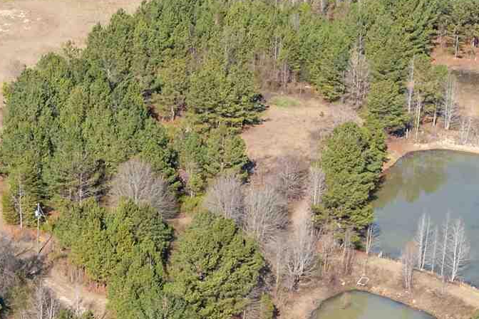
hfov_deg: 15.8
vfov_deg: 10.5
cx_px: 37
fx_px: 1703
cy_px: 423
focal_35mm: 128
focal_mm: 10.26
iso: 100
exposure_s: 1/500
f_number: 5
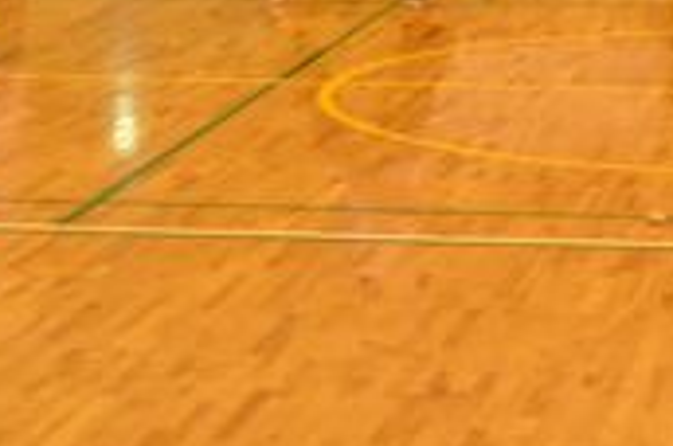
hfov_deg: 12.7
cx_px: 884
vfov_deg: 8.5
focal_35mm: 156
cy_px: -333
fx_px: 2911
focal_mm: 28
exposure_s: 1/100
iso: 1000
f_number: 2.8
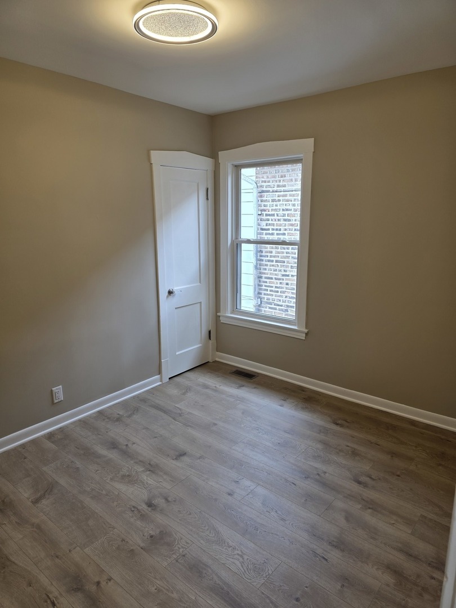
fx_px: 404
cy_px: 304
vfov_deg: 73.9
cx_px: 228
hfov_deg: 58.9
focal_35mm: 23
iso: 80
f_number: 1.7
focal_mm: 6.3
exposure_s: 1/120
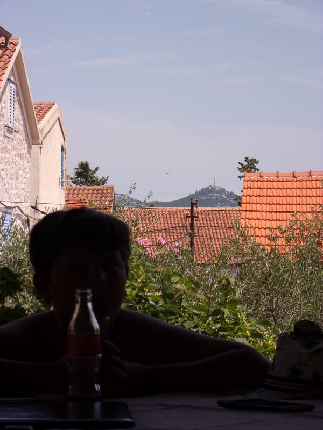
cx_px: 162
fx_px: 1393
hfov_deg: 13.2
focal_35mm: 112
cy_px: 215
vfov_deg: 17.6
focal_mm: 20.1
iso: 80
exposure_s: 1/600
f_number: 5.3
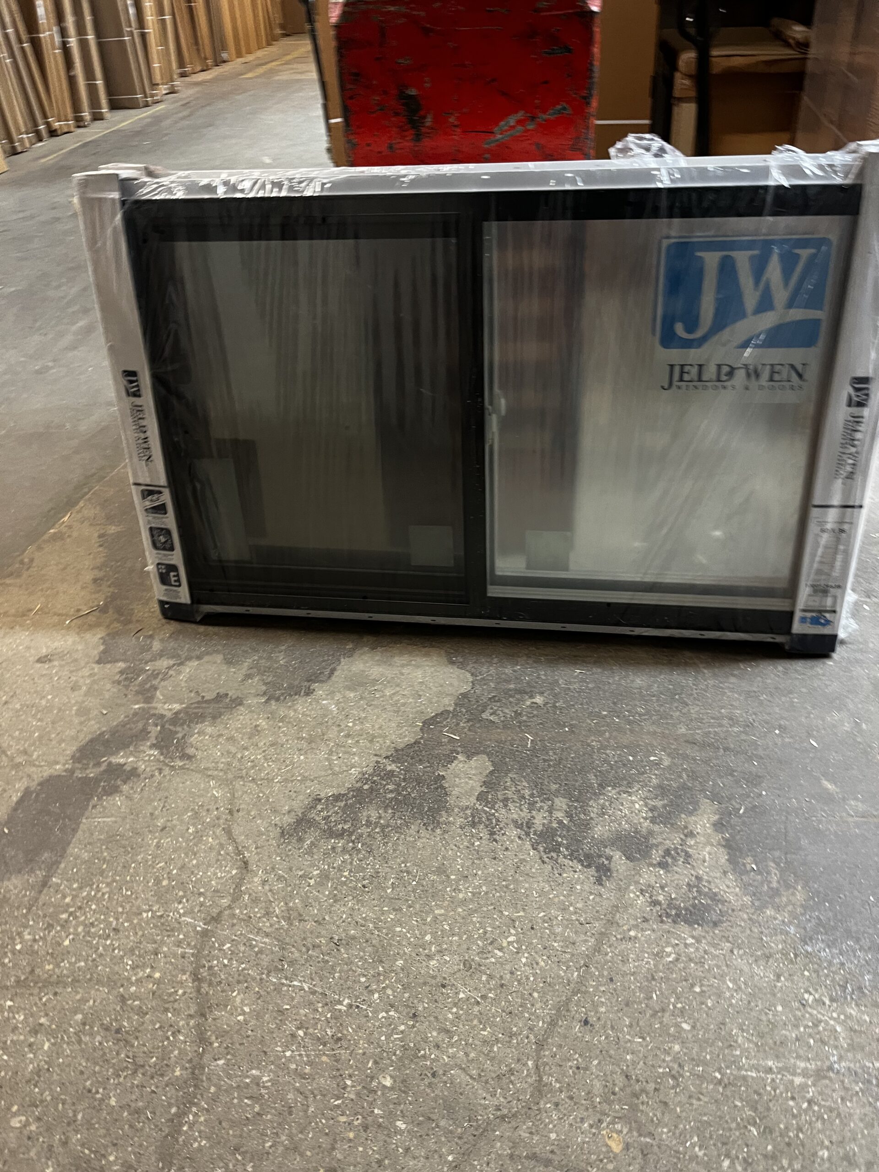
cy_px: 586
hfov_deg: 53.1
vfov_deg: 67.3
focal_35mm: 26
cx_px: 440
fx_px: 880
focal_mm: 5.1
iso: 250
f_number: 1.6
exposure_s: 1/42
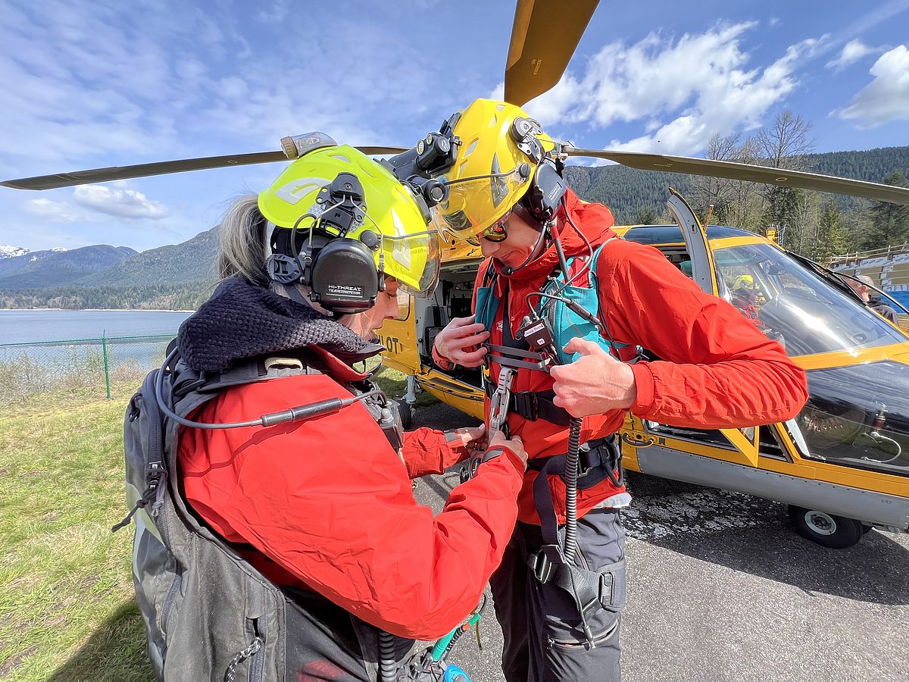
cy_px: 341
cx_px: 454
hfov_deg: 106.2
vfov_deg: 89.9
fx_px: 341
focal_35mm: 13
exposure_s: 1/457
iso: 32
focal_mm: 1.57
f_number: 1.8
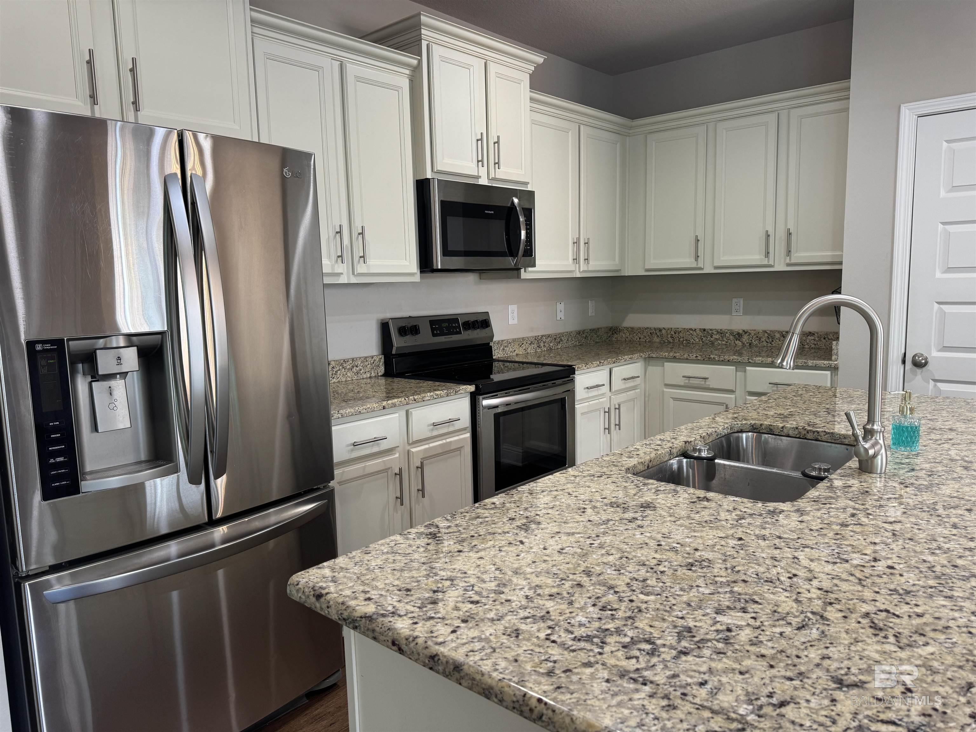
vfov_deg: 56.8
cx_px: 488
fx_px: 677
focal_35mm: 24
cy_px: 366
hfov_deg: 71.6
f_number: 1.78
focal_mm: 6.76
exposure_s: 1/60
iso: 125
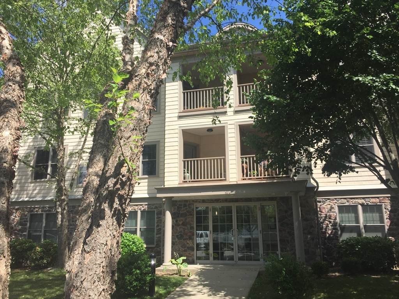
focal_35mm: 29
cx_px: 200
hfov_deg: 61.7
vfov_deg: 48.2
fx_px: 334
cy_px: 150
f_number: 2.2
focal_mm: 4.15
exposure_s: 1/1276
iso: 32
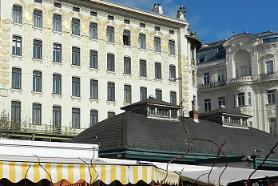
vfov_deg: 22.8
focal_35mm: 59
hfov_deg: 32.7
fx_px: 456
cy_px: 133
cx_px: 45
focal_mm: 5.1
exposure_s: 1/800
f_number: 7.2
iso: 160
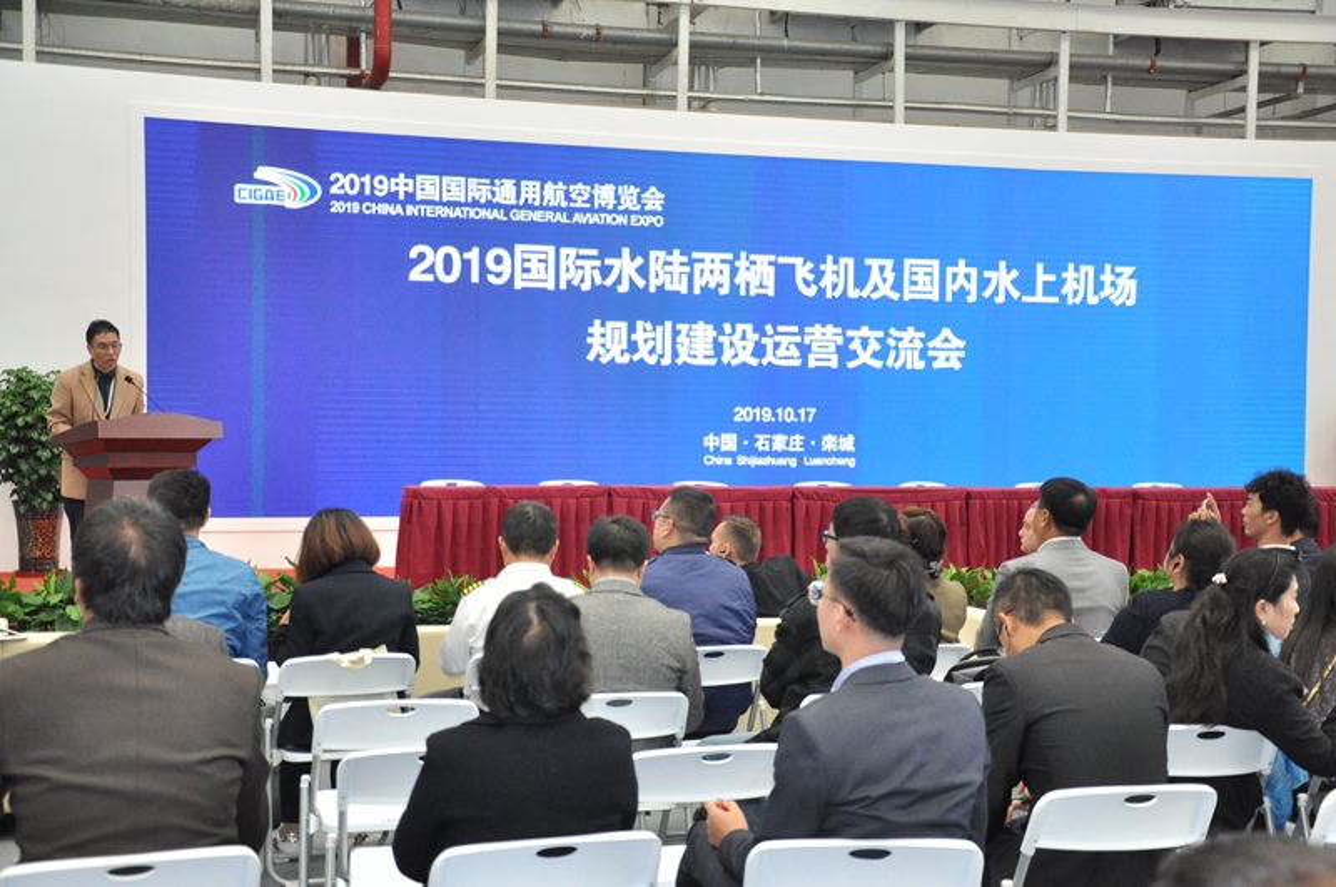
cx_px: 668
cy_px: 444
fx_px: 1890
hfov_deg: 38.9
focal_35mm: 51
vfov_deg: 26.4
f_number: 4.2
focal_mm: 34
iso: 2000
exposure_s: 1/200
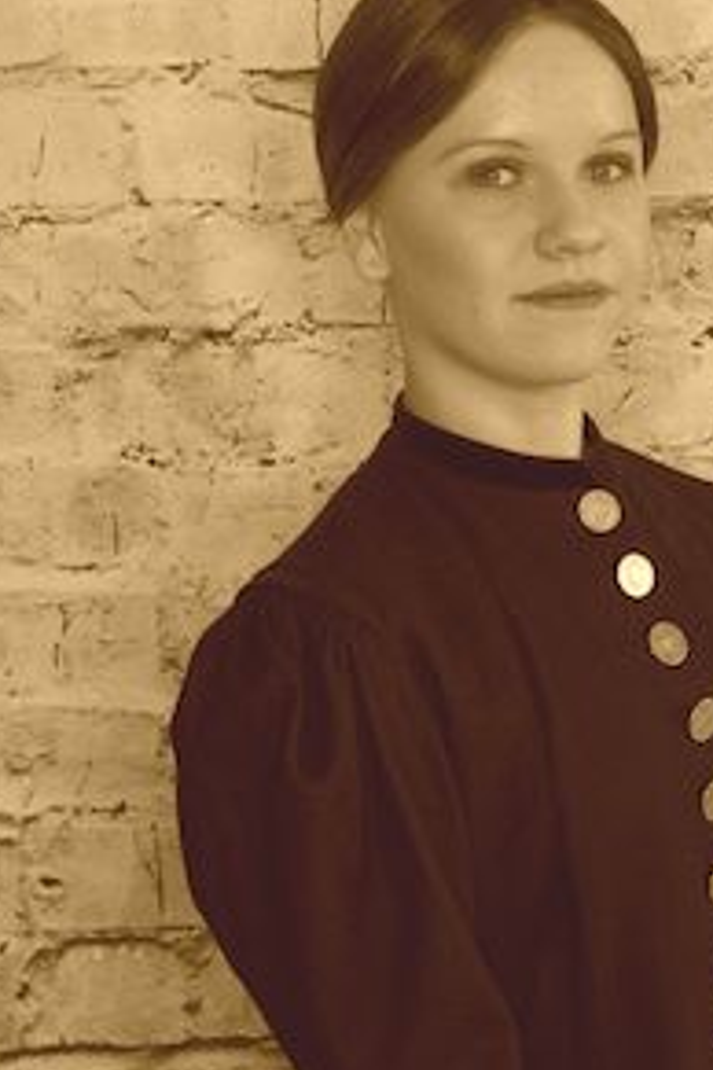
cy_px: 415
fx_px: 3442
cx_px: 557
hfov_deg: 11.8
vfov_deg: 17.6
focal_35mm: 116
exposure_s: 1/125
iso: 1250
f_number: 5.6
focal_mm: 45
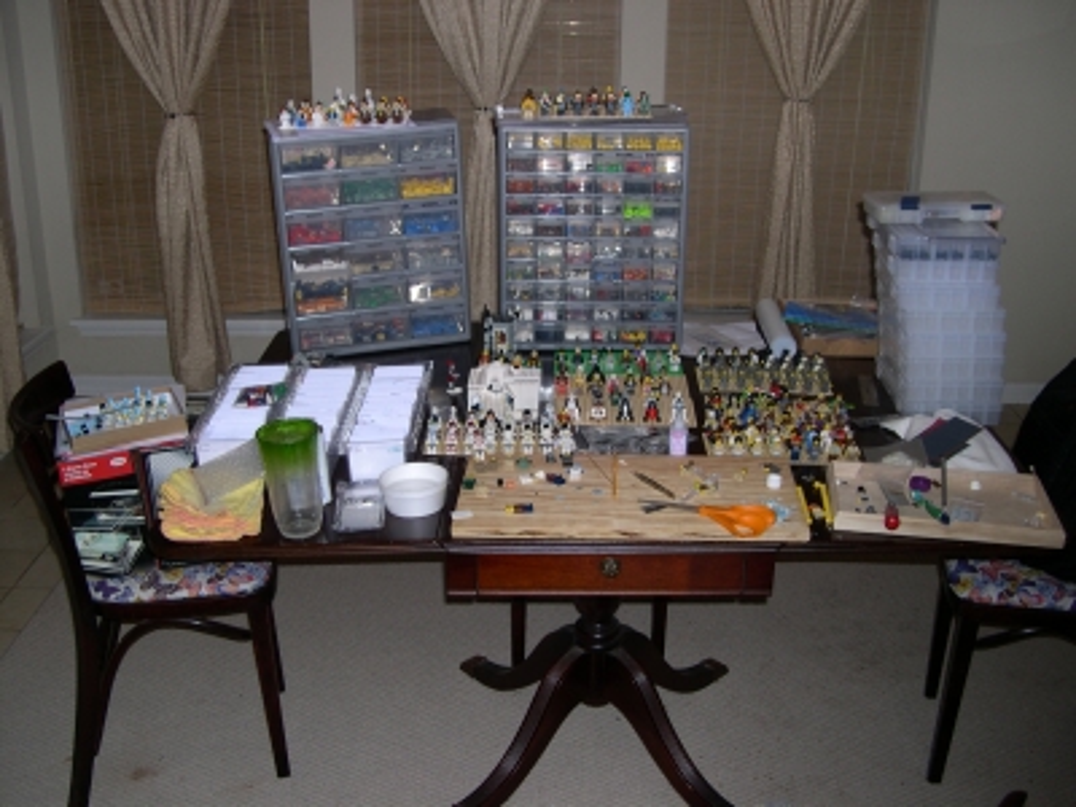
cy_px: 404
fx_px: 1181
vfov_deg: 37.7
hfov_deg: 49.0
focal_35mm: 38
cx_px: 538
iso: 100
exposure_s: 1/60
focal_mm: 8
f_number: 2.8
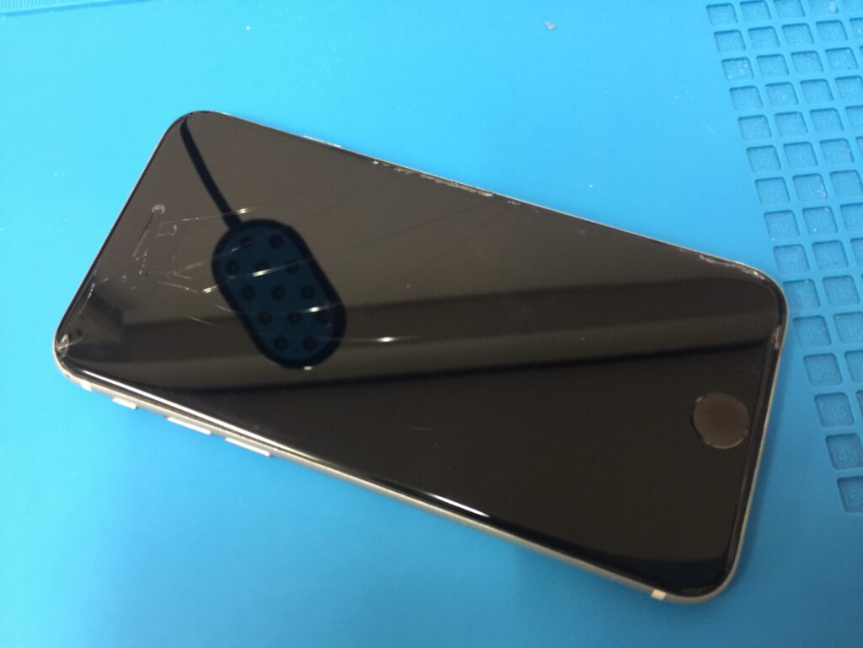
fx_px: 723
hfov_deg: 61.7
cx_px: 432
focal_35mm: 29
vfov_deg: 48.2
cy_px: 324
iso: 100
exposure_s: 1/15
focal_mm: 4.15
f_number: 2.2
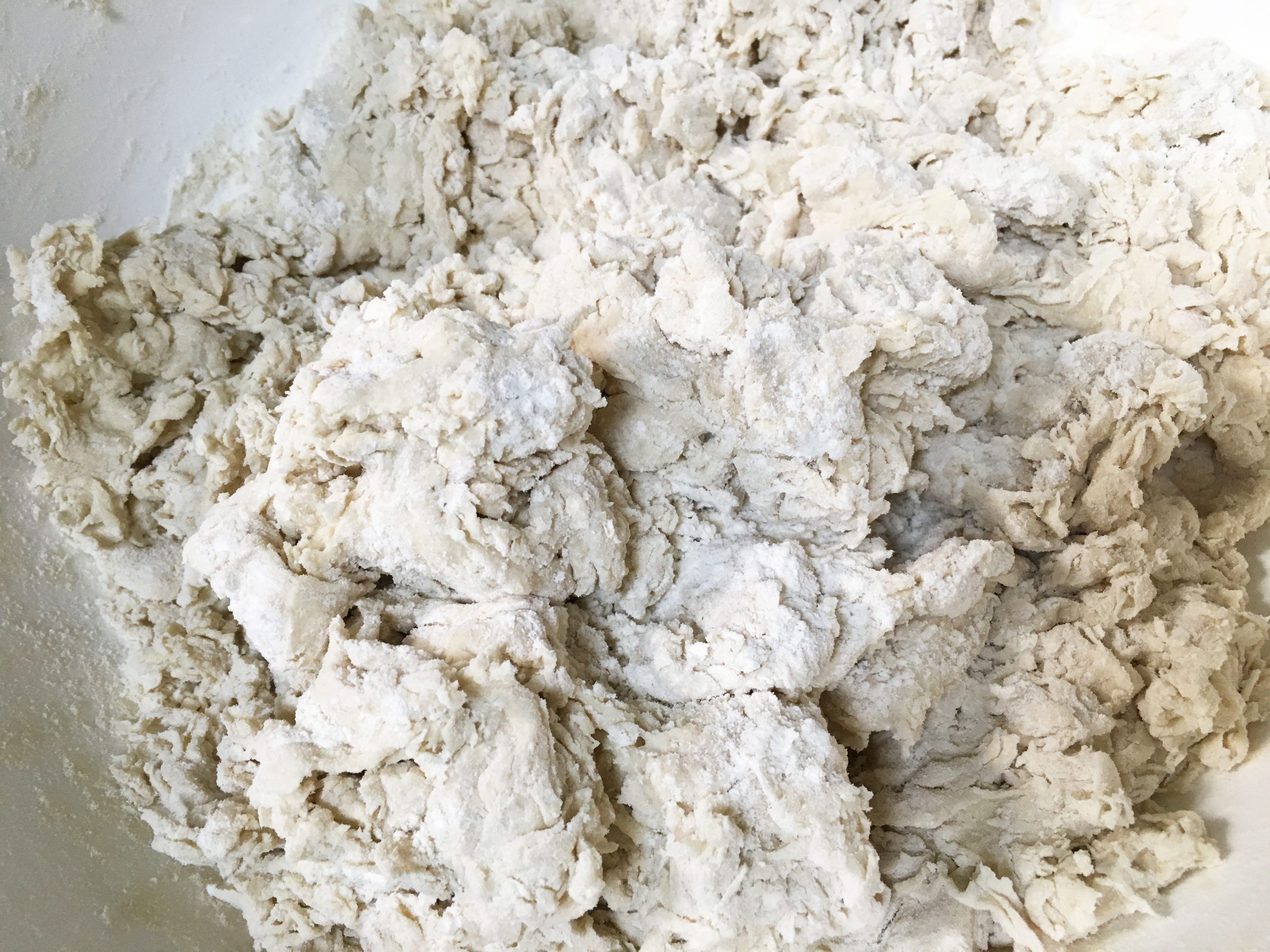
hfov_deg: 61.7
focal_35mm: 29
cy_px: 476
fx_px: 1064
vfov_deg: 48.2
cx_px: 635
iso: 64
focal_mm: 4.15
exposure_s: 1/33
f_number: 2.2
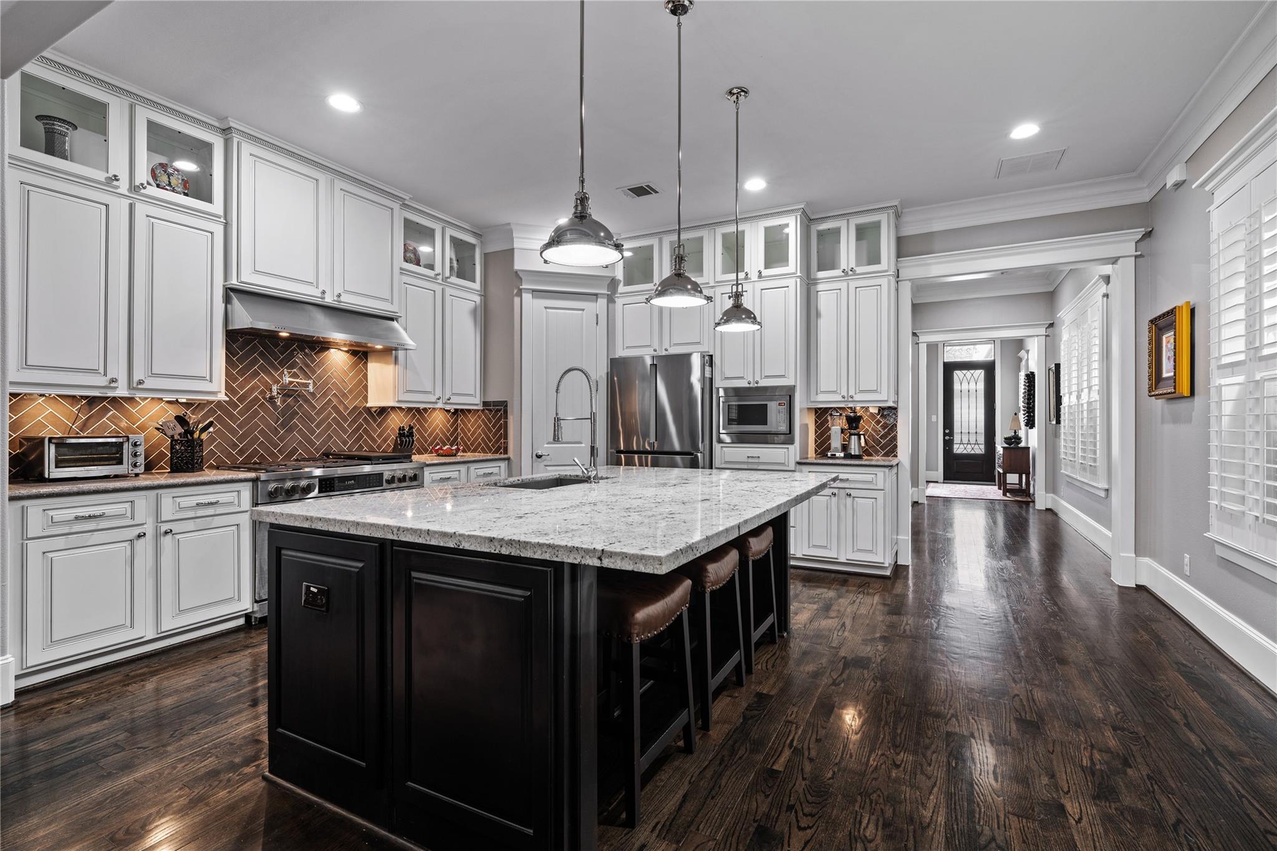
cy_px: 426
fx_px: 567
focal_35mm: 16
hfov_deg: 96.7
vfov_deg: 73.7
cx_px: 638
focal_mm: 16
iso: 200
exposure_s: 2.5
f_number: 9
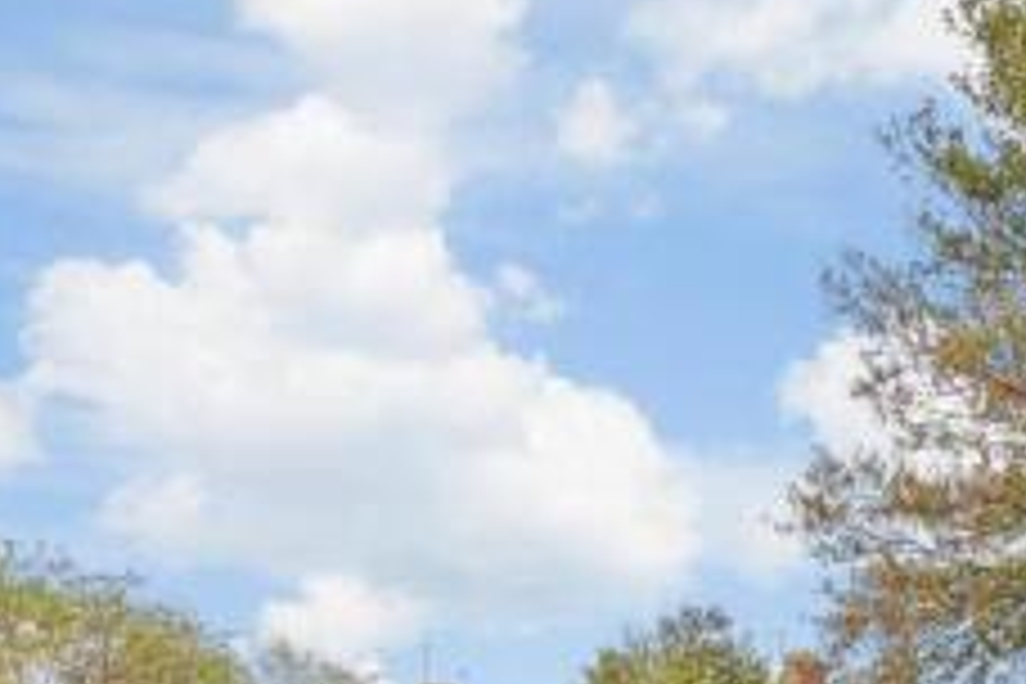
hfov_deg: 38.5
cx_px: 1096
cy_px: 911
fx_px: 1225
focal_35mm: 43
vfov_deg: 26.1
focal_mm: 10
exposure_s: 1/60
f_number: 8
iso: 160
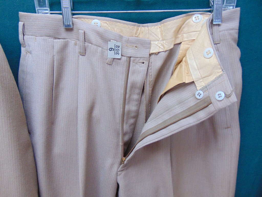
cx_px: 131
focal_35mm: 25
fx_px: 189
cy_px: 98
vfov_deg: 54.9
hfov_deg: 69.4
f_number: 3
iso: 200
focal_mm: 4.5
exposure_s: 1/40
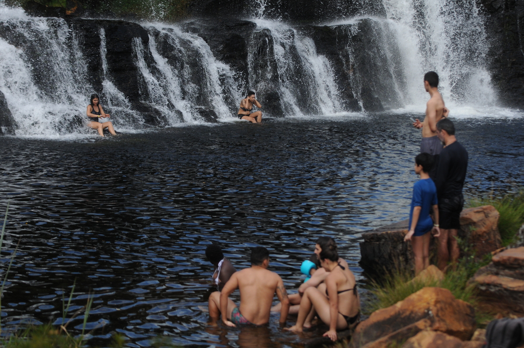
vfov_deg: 13.0
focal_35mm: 105
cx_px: 262
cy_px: 174
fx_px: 1526
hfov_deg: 19.5
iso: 400
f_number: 22
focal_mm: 70
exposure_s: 1/5000
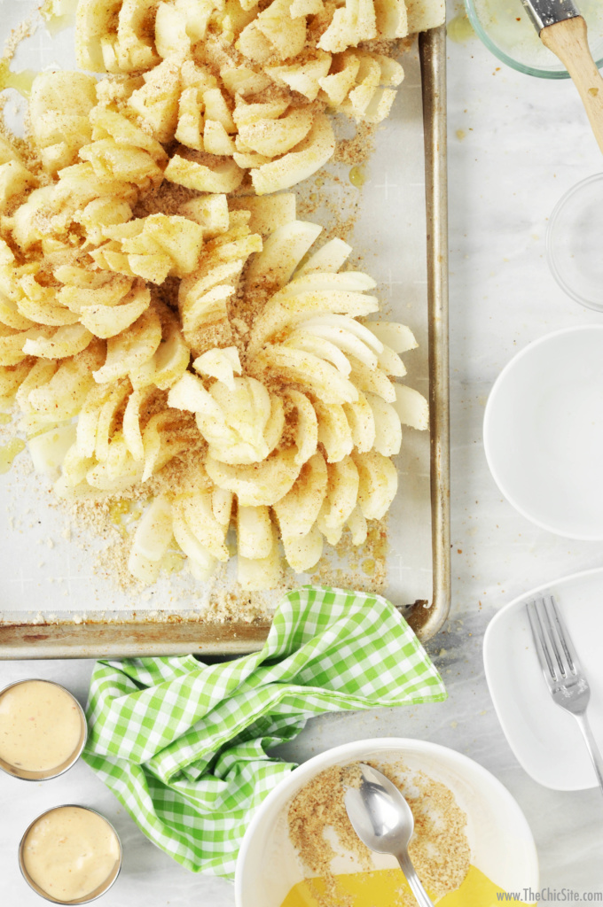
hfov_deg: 18.1
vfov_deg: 27.0
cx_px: 302
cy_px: 454
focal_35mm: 75
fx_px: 1889
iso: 200
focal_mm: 50
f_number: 6.3
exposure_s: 1/125
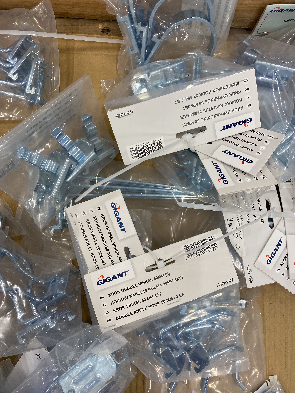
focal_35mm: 26
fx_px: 295
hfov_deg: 53.1
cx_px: 148
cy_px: 196
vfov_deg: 67.3
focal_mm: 4.25
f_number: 1.8
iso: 80
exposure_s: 1/122
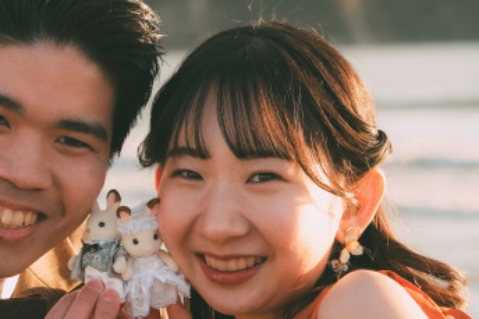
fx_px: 2261
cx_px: 146
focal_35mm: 170
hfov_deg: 12.1
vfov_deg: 8.1
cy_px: 180
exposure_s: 1/320
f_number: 3.2
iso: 160
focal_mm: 48.5
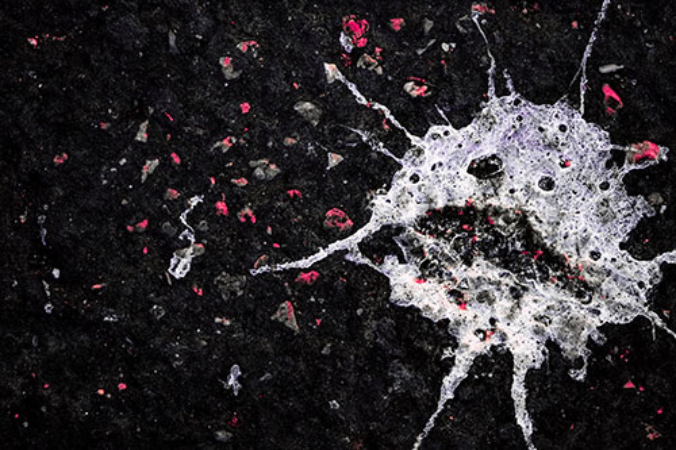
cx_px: 338
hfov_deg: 9.8
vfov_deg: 6.5
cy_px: 225
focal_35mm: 210
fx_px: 3942
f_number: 6.3
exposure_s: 1/800
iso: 1000
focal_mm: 210
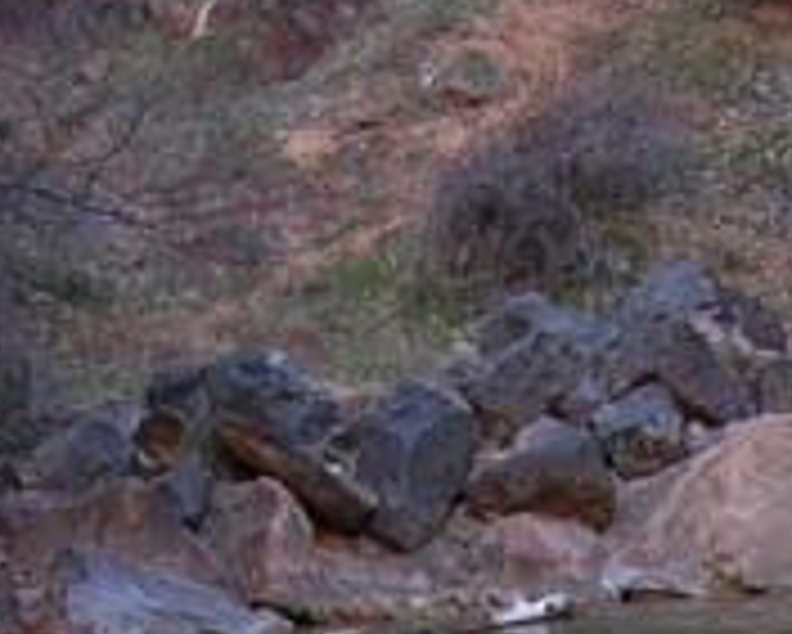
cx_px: 1008
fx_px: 3635
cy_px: 1248
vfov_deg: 9.4
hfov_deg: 12.1
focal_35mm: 155
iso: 50
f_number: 2.8
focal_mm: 5.8
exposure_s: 1/37.2
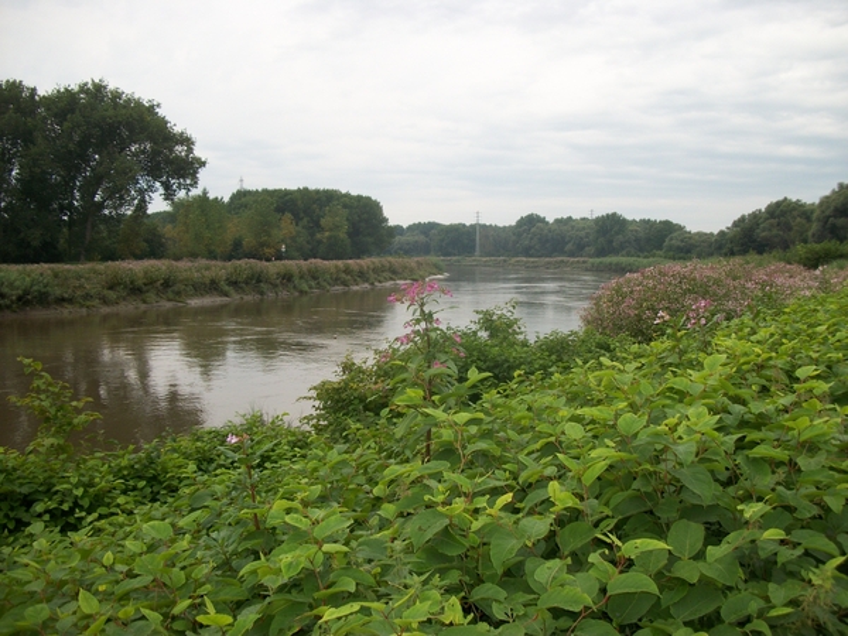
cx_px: 424
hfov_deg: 56.8
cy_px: 318
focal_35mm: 32
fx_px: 784
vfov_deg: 44.2
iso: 80
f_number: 2.9
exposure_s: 1/500
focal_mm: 5.7
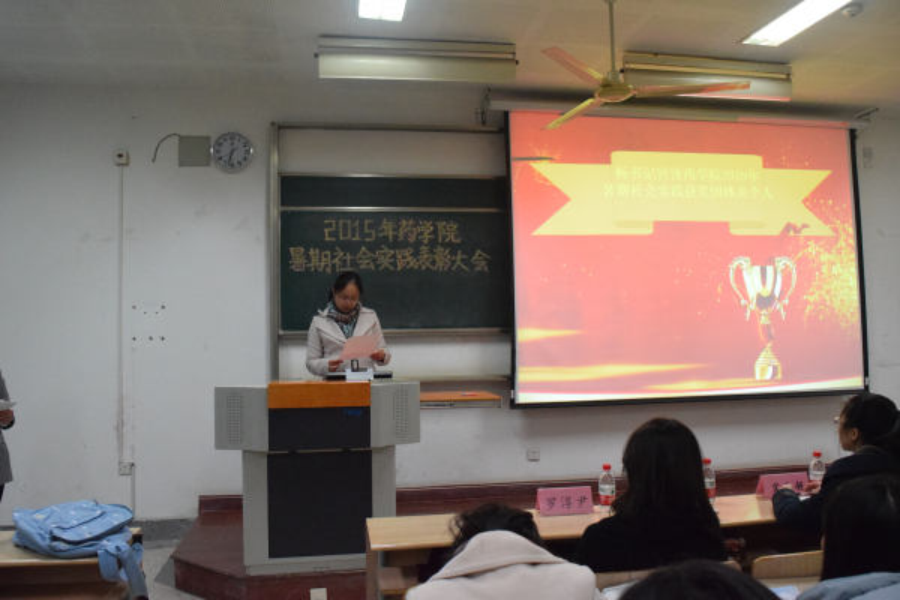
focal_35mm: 30
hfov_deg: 61.9
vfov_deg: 43.6
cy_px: 300
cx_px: 450
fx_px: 750
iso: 6400
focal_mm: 20
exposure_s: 1/200
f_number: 7.1
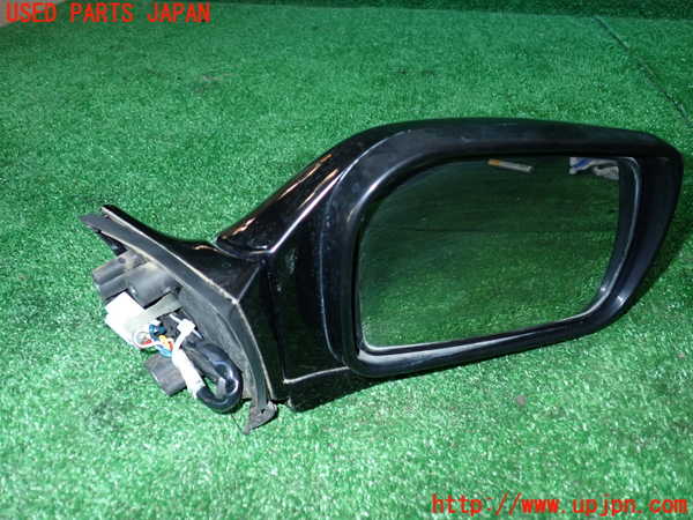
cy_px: 260
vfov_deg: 46.8
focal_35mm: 30
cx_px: 346
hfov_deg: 60.0
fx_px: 601
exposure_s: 1/30
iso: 400
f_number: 6.3
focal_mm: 5.4
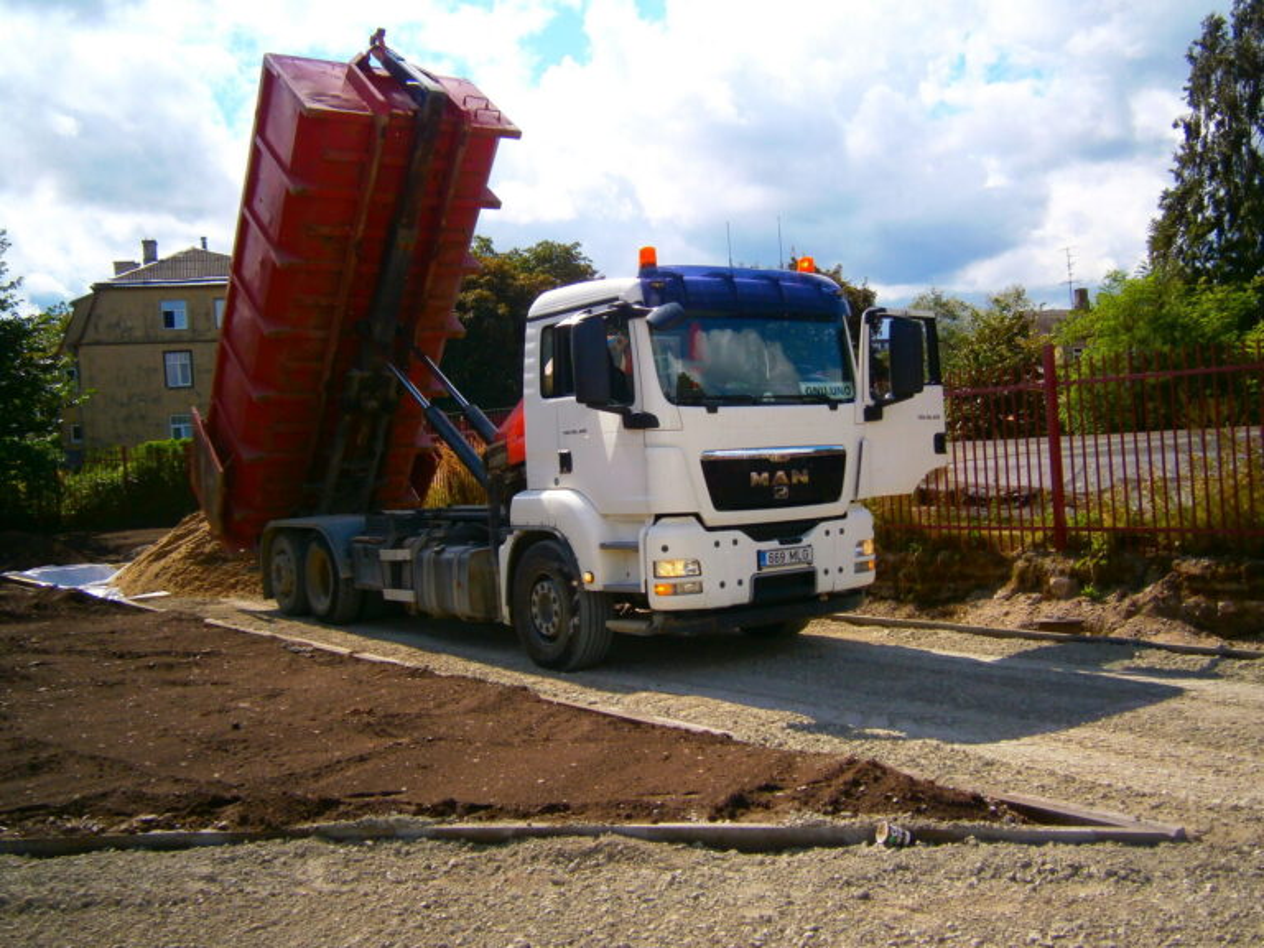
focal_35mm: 36
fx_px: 1315
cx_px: 632
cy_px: 474
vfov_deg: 39.7
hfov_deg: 51.4
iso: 80
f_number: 3.1
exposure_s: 1/1000
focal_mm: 6.4
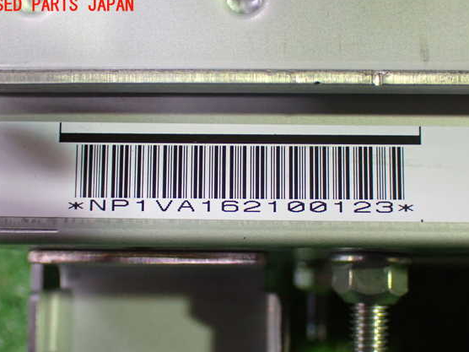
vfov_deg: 27.0
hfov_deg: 35.5
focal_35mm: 54
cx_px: 234
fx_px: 732
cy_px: 185
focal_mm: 9.01
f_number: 3.2
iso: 1000
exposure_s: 1/50
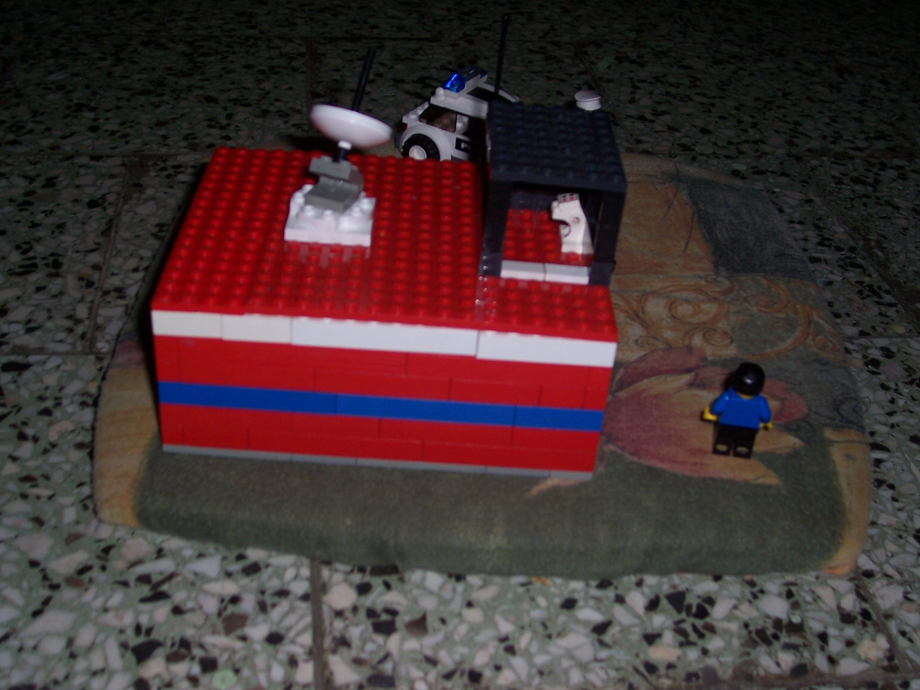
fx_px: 1116
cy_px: 345
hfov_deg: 44.8
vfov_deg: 34.3
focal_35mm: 42
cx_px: 460
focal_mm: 7
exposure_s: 1/60
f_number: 3
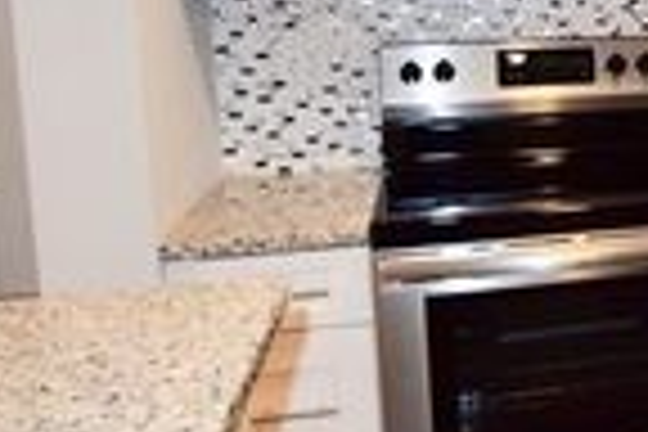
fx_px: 1078
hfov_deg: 28.5
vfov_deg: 22.4
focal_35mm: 60
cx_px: 806
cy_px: 83
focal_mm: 11.5
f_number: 5
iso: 800
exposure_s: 1/100
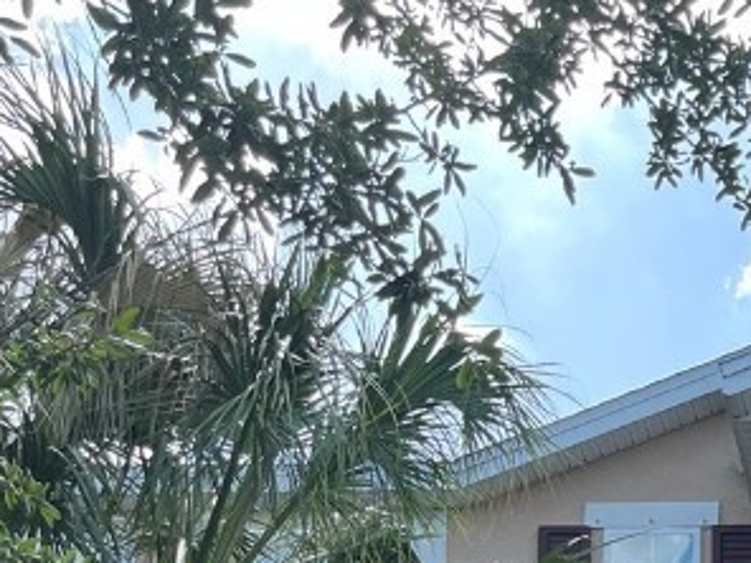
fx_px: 1953
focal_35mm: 90
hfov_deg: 20.0
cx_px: 977
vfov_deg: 15.0
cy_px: 883
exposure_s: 1/871
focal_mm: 5.1
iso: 50
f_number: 1.6
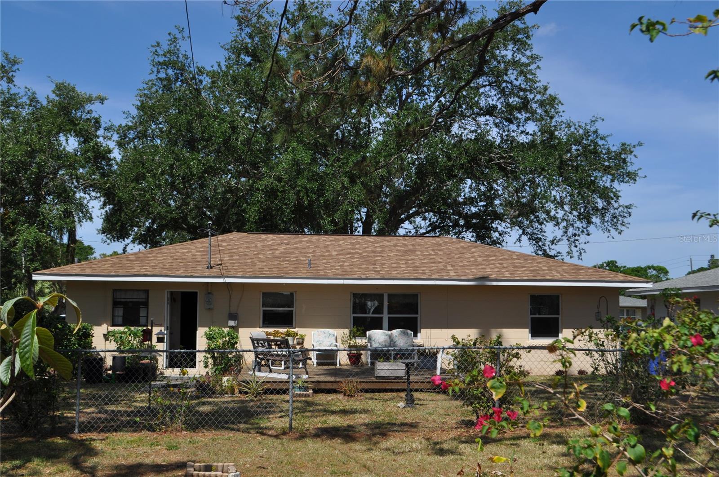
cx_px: 360
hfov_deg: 49.6
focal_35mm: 39
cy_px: 238
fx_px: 778
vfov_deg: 34.1
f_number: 10
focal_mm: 26
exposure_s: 1/400
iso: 200
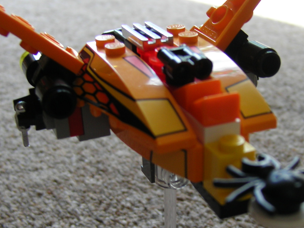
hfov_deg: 31.6
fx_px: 536
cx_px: 171
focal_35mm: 61
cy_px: 129
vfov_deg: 24.0
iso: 64
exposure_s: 1/90
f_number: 2.8
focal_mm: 60
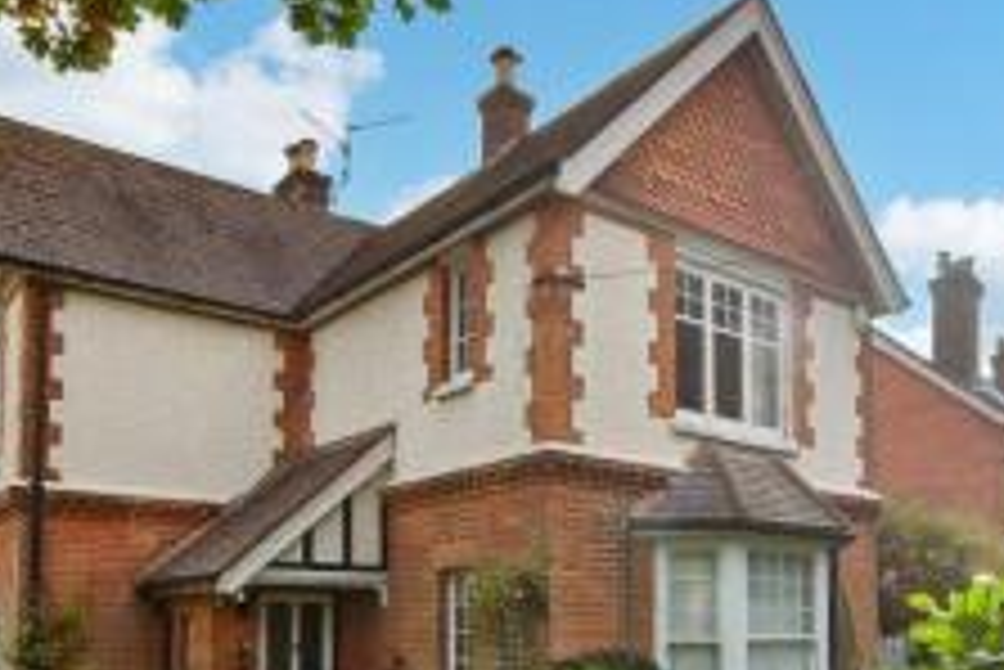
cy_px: 528
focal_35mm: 32
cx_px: 628
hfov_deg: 58.0
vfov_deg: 39.7
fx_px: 893
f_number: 8
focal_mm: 10
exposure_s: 1/640
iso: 400
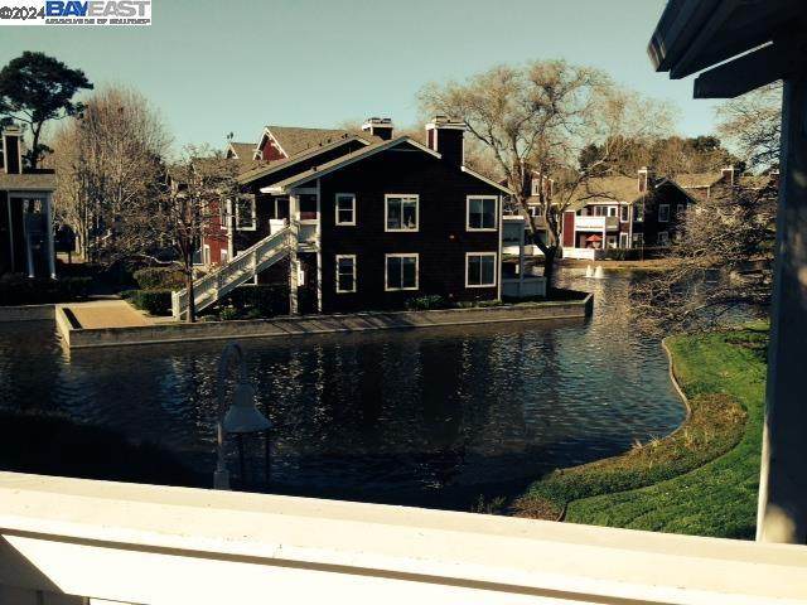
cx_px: 404
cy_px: 302
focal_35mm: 33
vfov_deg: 42.9
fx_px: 769
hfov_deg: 55.4
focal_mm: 4.12
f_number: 2.4
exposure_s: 1/1466
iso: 50
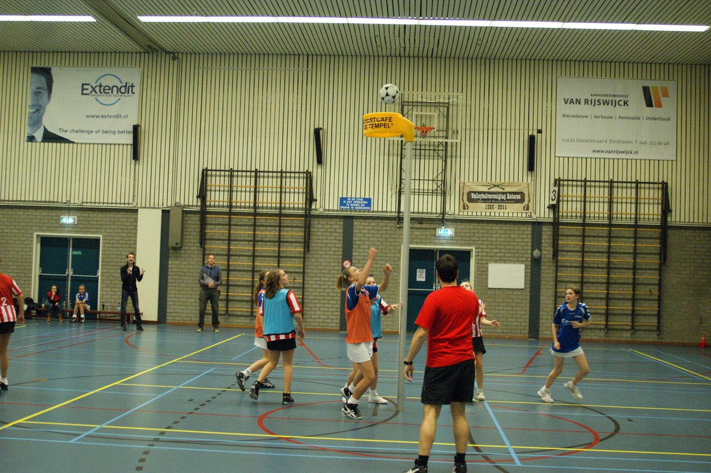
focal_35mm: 42
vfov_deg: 31.9
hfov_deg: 46.4
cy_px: 236
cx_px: 356
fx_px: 829
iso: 1600
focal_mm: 28
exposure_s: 1/125
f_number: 2.8
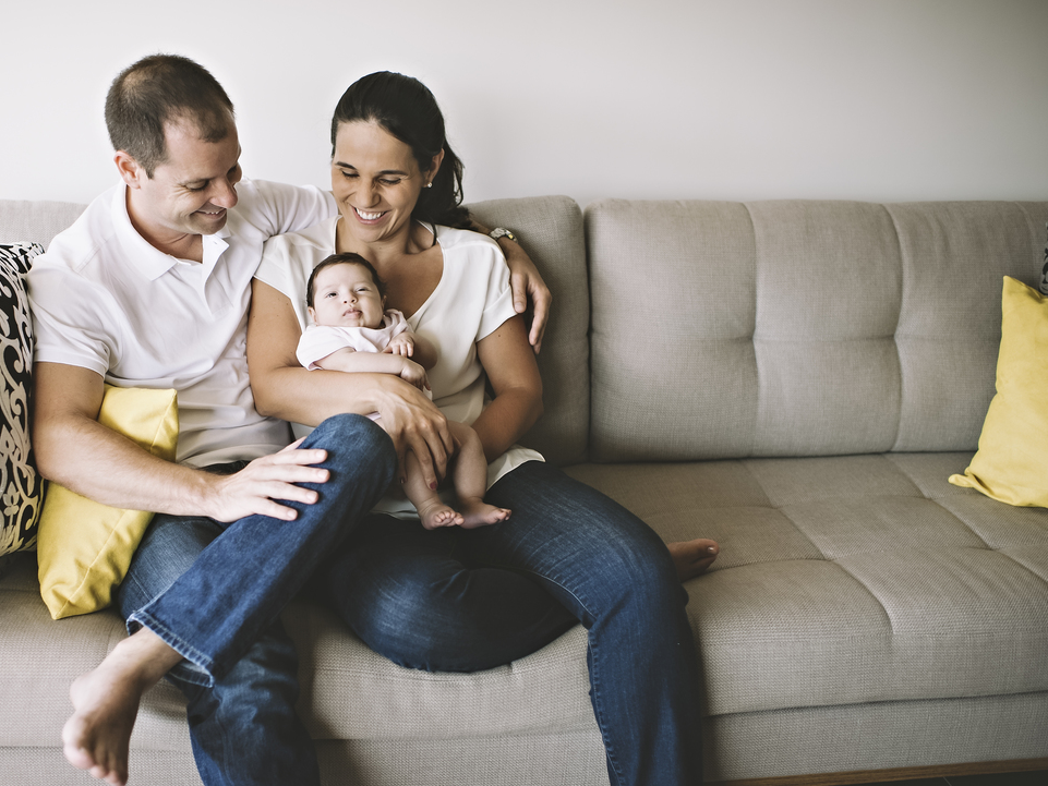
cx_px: 398
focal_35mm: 42
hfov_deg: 44.5
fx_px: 1272
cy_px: 427
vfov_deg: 34.3
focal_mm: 35
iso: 200
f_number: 2
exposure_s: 1/200
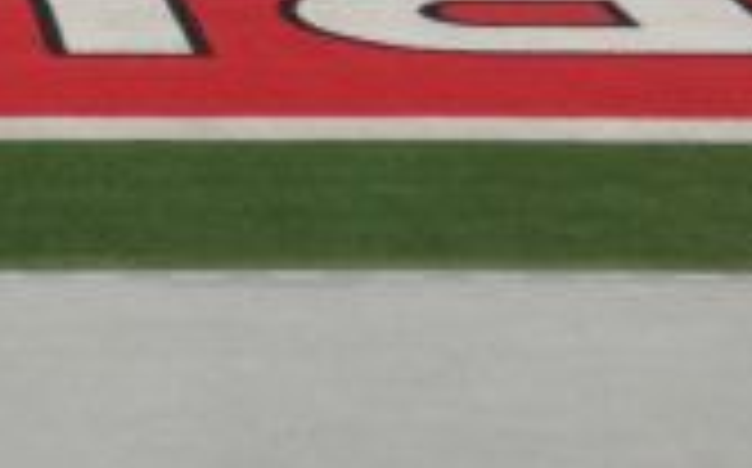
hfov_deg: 11.5
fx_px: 3644
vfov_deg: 7.1
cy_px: -504
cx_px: -225
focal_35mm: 178
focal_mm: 4.28
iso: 50
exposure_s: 1/211
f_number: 2.4
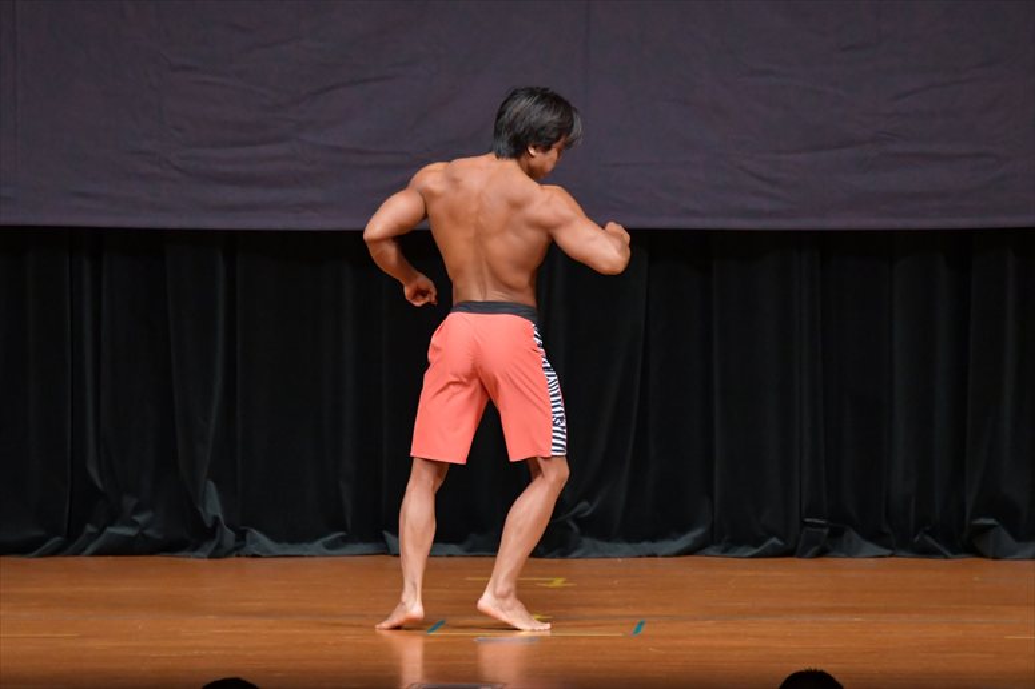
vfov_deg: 5.1
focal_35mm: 270
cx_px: 518
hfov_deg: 7.6
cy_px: 344
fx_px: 7759
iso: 5000
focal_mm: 180
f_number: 5.6
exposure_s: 1/400
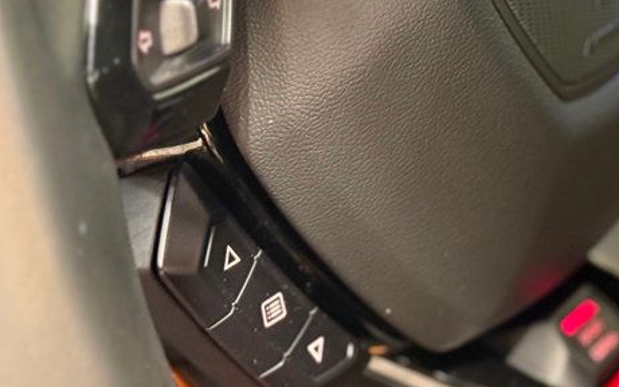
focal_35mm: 113
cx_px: 536
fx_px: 1906
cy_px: -28
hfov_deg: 18.2
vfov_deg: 11.4
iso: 500
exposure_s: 1/30
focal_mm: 6.76
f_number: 1.78
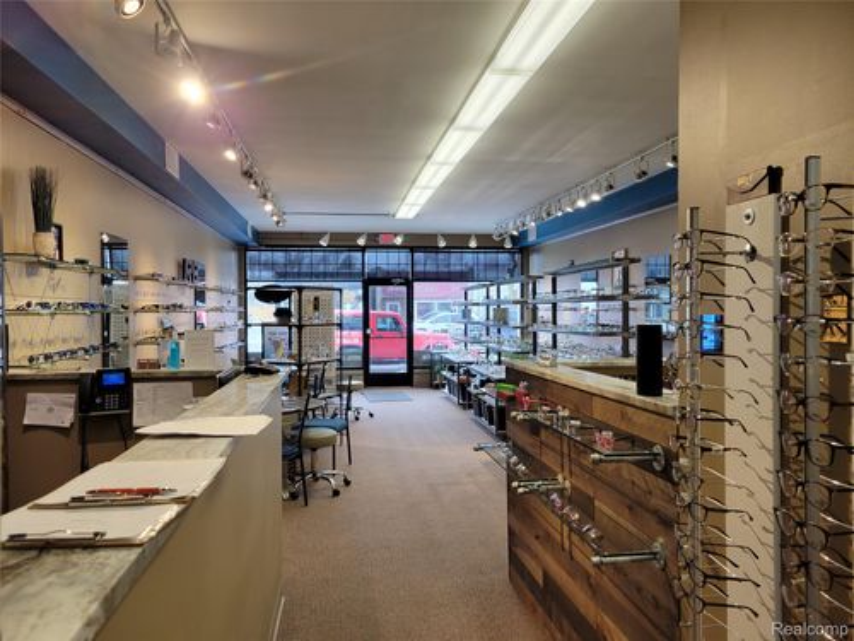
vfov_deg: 53.1
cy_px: 320
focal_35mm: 26
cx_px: 427
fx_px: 641
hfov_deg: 67.3
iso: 80
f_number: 1.8
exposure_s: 1/120
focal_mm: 5.4
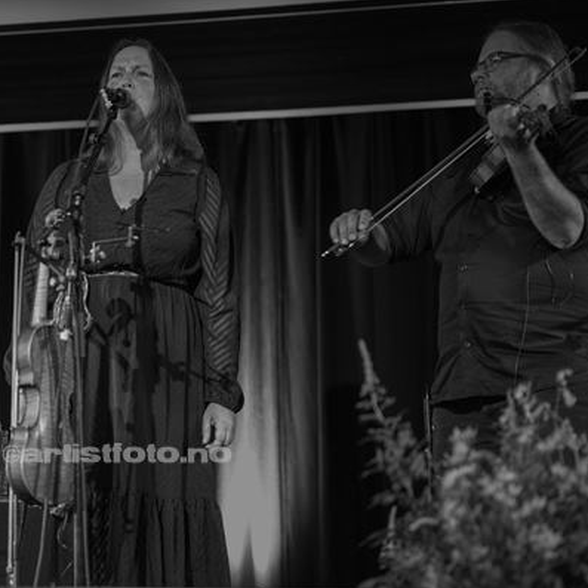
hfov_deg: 22.3
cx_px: 160
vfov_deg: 22.5
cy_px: 333
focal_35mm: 77
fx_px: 1480
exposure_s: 1/80
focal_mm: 50
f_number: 1.8
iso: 400
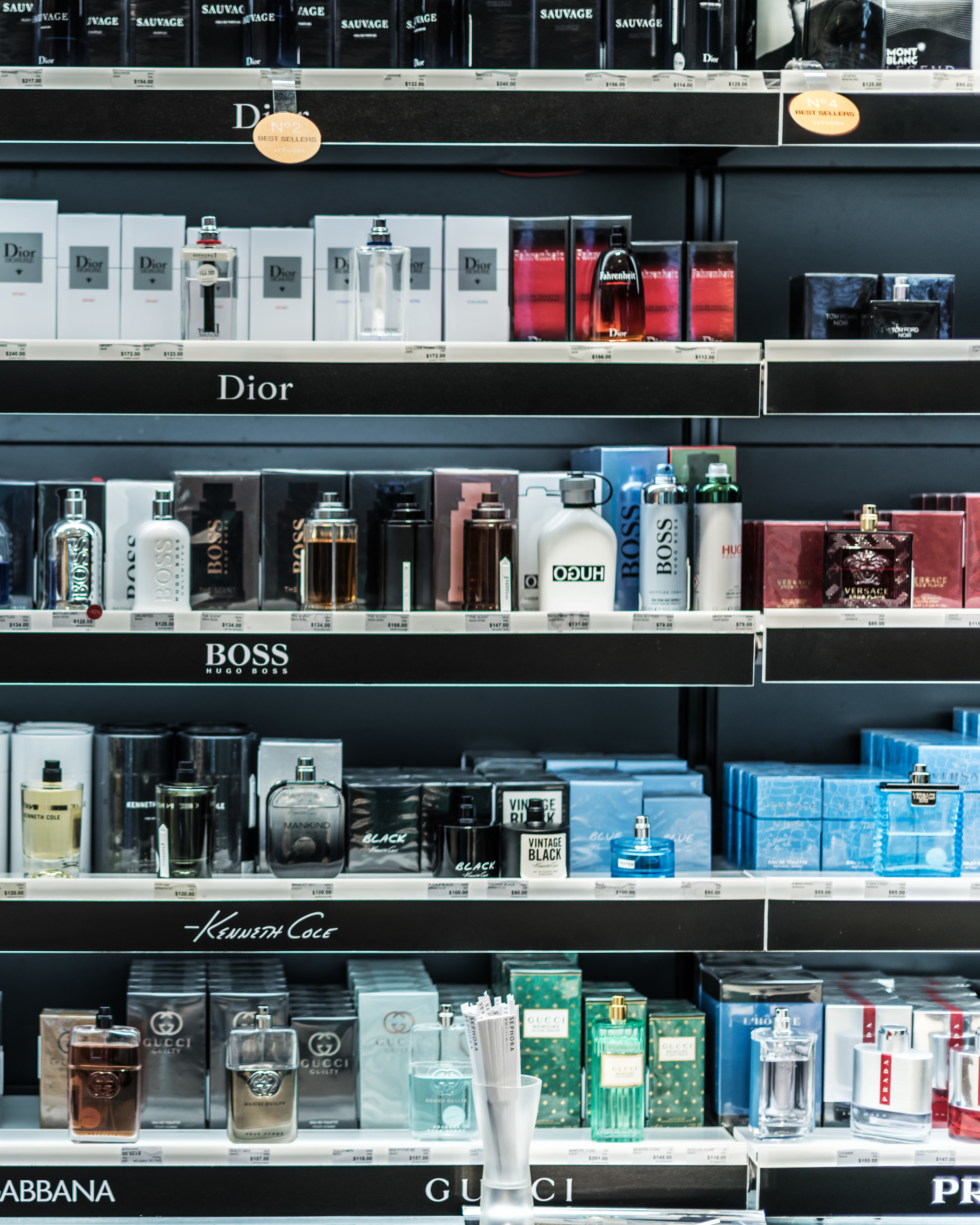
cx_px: 123
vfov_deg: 26.8
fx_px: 2574
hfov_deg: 21.2
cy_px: 610
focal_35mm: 71
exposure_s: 1/400
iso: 200
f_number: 2
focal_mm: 50
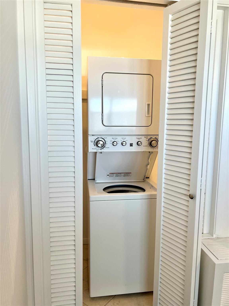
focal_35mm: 26
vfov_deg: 67.3
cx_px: 114
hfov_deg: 53.1
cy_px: 153
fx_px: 229
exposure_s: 1/120
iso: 100
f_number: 1.5
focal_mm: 5.7
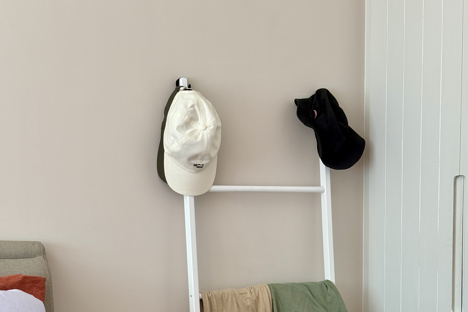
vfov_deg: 19.9
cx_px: 234
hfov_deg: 30.1
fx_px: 871
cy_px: 292
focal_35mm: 67
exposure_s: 1/100
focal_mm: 6.76
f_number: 1.78
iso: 100
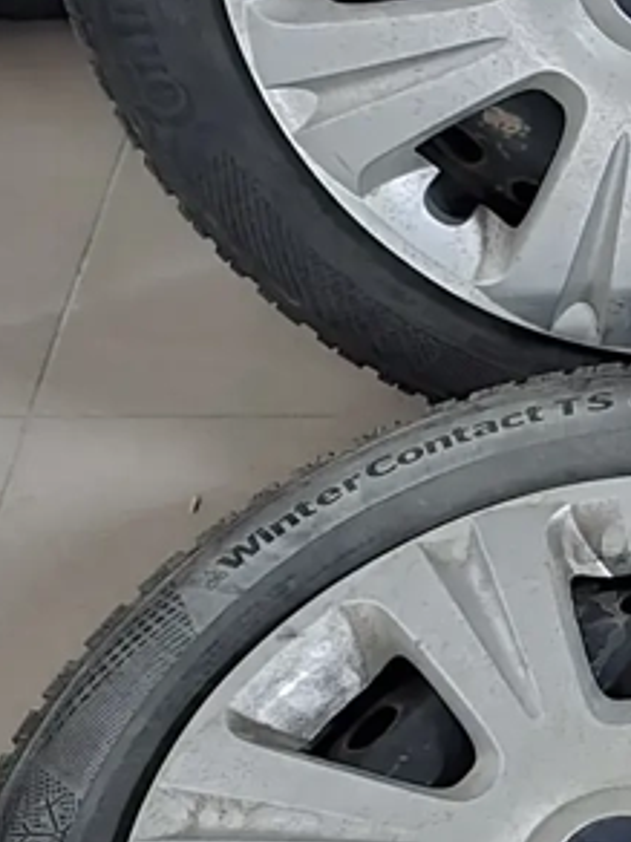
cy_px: 358
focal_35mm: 105
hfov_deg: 12.3
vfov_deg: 18.7
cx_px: 1317
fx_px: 2552
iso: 2500
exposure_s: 1/33.3
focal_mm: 6.3
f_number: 1.7
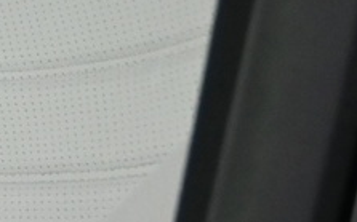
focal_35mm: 200
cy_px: 444
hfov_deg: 8.1
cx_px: -874
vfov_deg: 6.4
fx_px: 1944
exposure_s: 1/30
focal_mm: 18
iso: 1000
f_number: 3.5
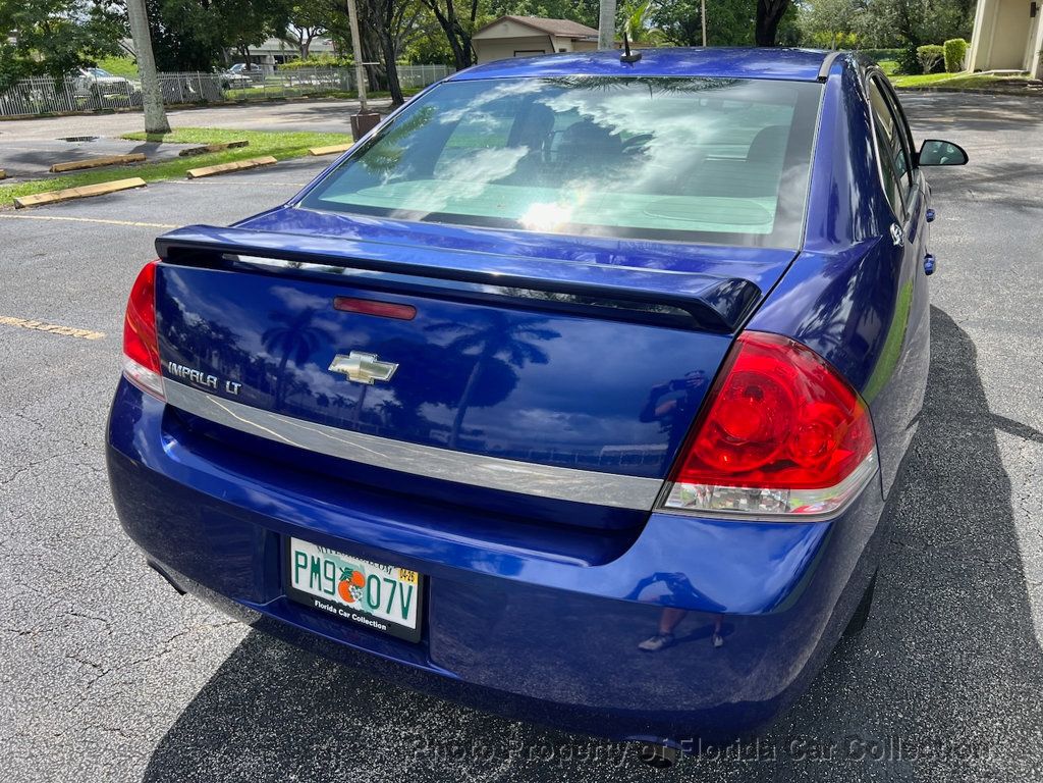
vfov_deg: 53.1
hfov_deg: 67.3
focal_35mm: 26
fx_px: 783
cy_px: 392
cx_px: 522
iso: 50
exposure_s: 1/1901
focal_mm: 5.7
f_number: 1.5
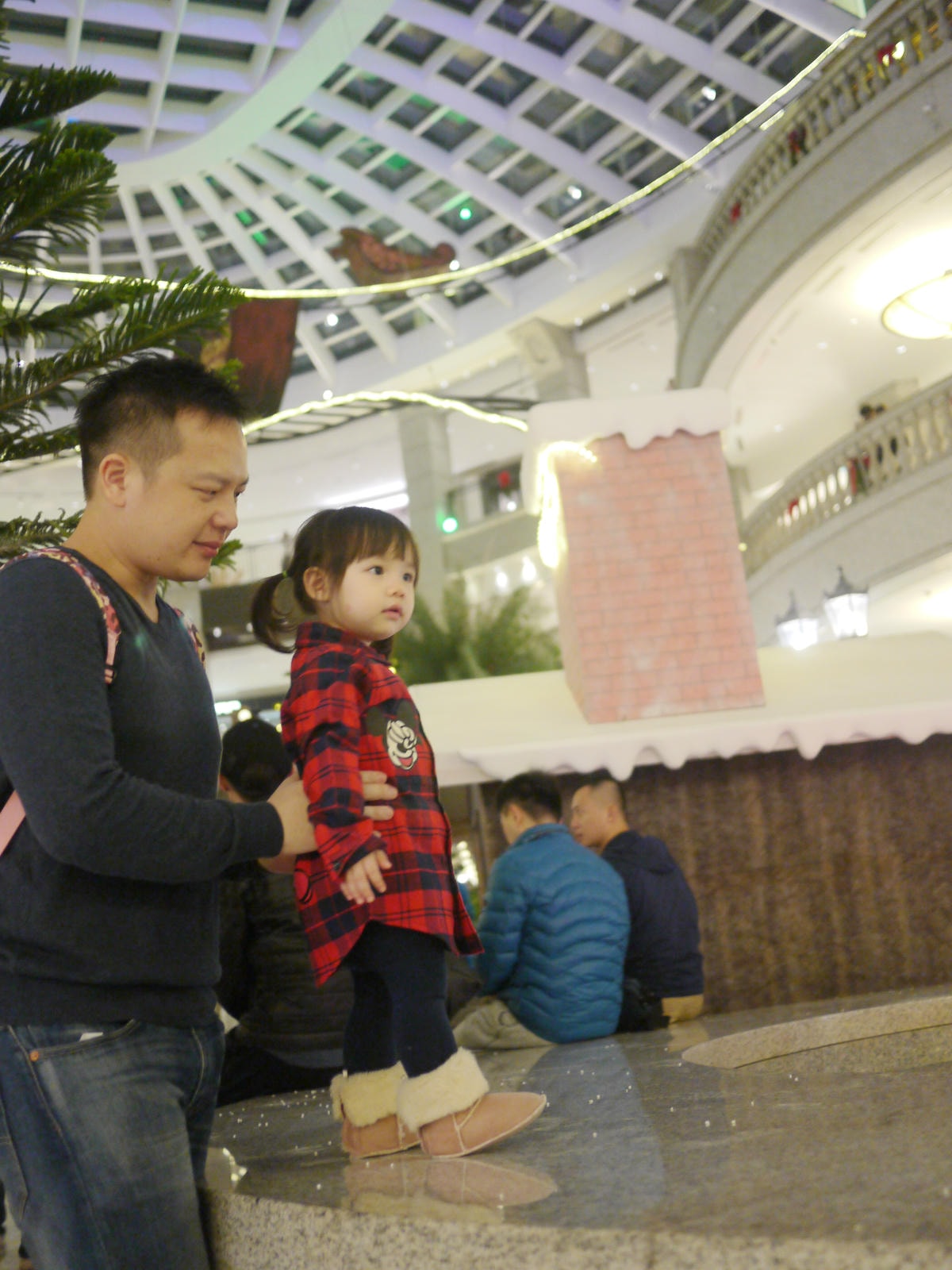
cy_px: 635
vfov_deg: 46.8
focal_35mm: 40
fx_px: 1467
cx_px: 476
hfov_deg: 36.0
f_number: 1.7
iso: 500
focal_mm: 20
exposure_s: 1/60
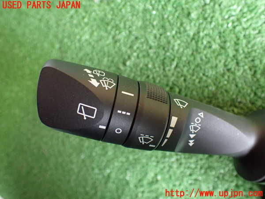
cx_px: 132
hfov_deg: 60.0
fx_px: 230
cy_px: 100
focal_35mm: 30
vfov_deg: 46.8
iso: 800
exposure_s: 1/30
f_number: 2.3
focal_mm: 5.4
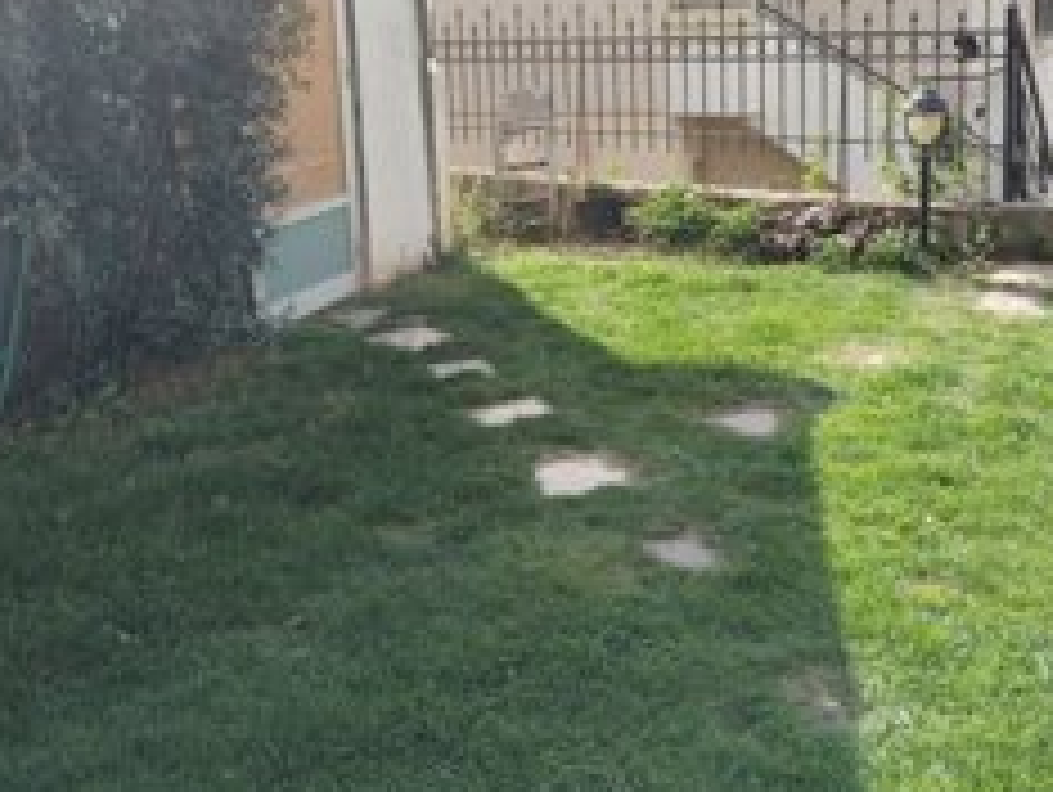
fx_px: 1309
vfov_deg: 33.2
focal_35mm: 43
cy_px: 234
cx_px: 551
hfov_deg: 43.8
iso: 50
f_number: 1.8
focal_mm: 4.22
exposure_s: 1/360
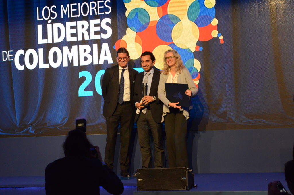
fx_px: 672
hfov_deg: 24.7
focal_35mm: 82
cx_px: 147
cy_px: 98
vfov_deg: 16.5
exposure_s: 1/125
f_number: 5.6
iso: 3200
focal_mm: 55
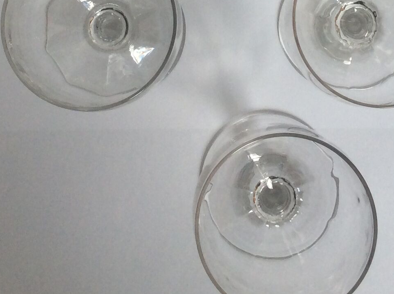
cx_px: 216
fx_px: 977
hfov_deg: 22.8
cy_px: -71
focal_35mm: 86
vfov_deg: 16.3
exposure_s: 1/100
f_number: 2.4
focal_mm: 3.3
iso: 32
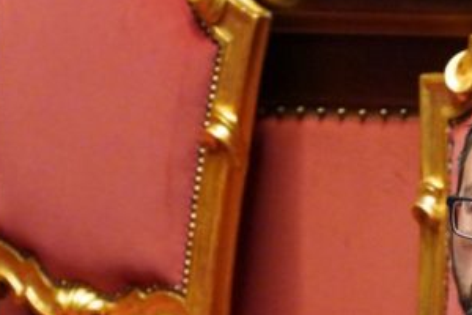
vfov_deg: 1.0
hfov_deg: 1.6
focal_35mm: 1325
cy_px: 373
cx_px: 508
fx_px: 17371
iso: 10000
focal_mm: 345
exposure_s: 1/160
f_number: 5.6
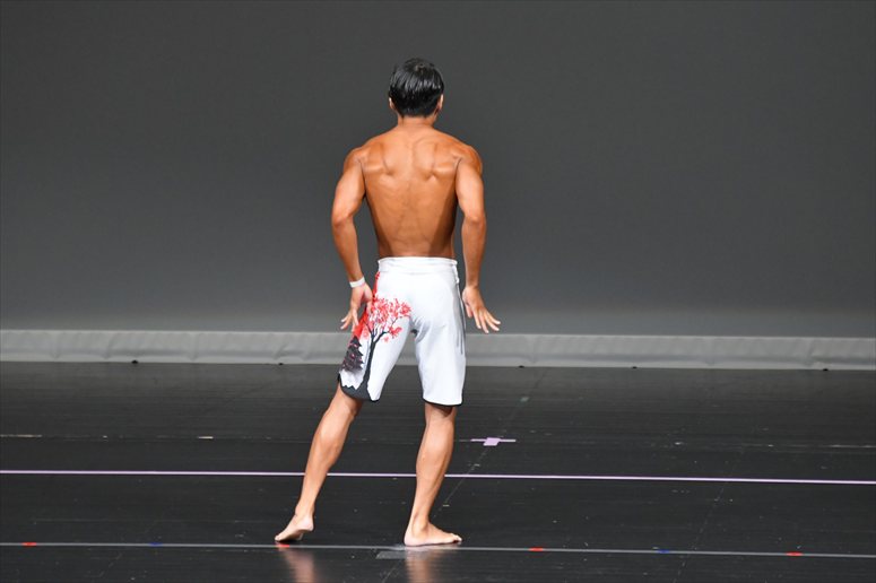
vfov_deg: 4.0
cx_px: 438
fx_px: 8391
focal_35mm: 345
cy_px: 292
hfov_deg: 6.0
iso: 4000
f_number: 5.6
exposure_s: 1/400
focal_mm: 230
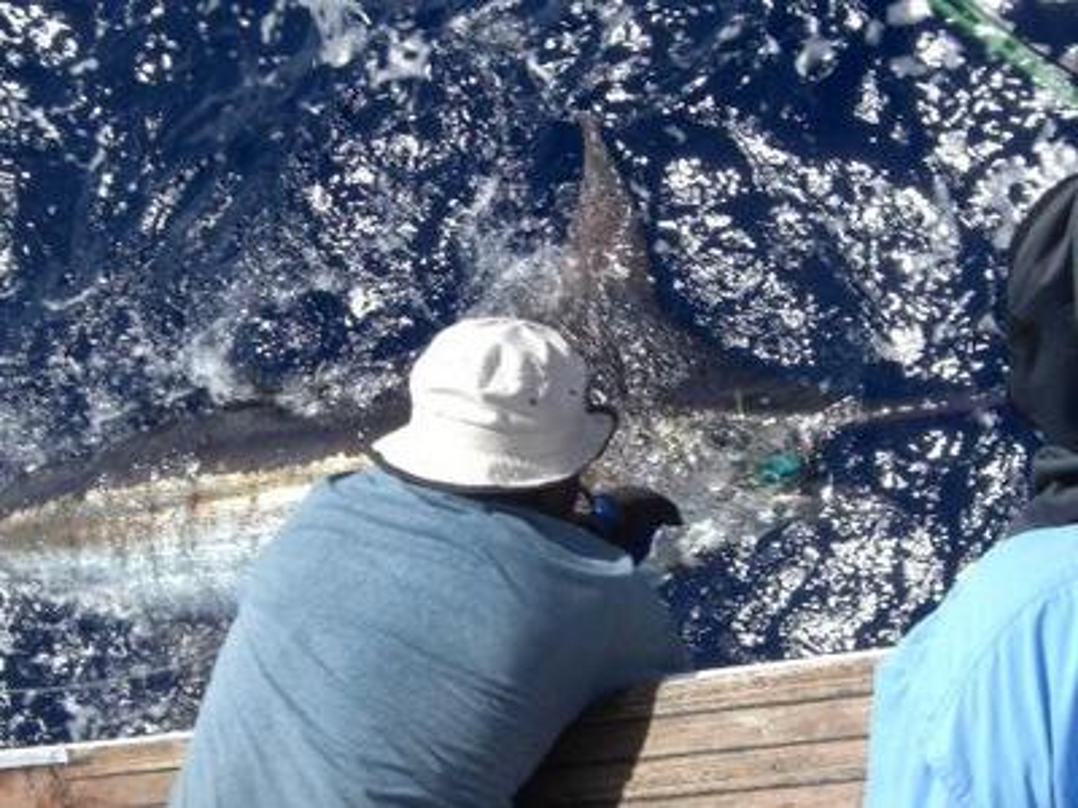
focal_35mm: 38
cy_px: 404
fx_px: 1183
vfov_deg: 37.7
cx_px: 539
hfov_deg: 49.0
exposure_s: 1/250
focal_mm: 7.9
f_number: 8
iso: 80
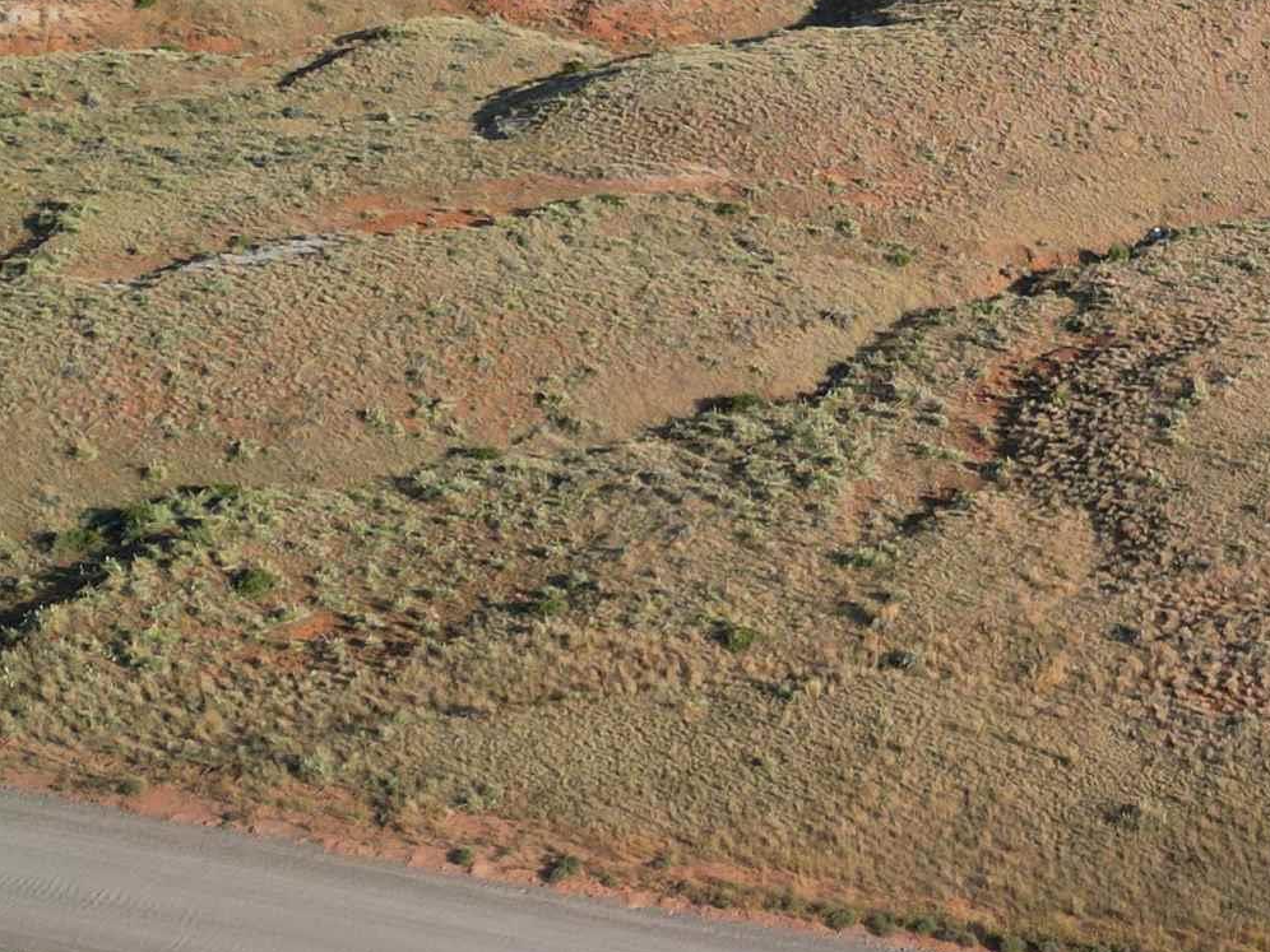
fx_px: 2715
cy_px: 71
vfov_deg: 19.5
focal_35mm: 74
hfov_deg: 24.5
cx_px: 1405
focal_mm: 6.72
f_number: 1.7
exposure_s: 1/1000
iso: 140
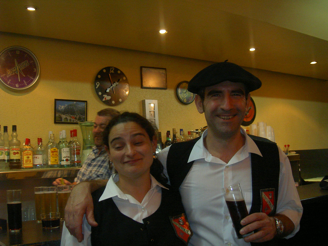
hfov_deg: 47.9
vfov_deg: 36.8
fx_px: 370
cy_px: 123
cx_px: 164
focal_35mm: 39
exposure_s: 1/59.5
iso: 100
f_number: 2.8
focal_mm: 8
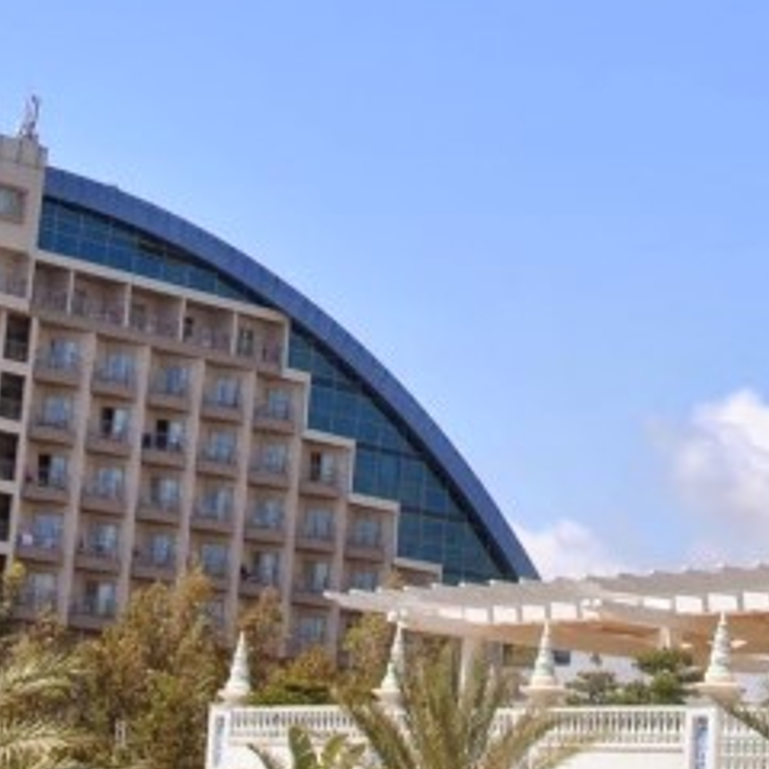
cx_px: 466
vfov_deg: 15.6
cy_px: 10
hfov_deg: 15.8
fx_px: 2765
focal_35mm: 110
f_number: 8
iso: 100
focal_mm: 18
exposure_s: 1/320
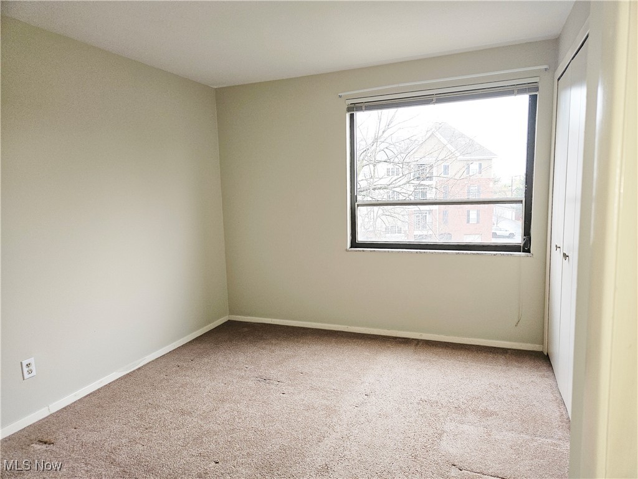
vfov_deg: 58.9
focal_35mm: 23
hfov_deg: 73.9
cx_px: 319
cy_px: 240
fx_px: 424
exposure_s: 1/60
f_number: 1.8
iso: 50
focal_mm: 5.4
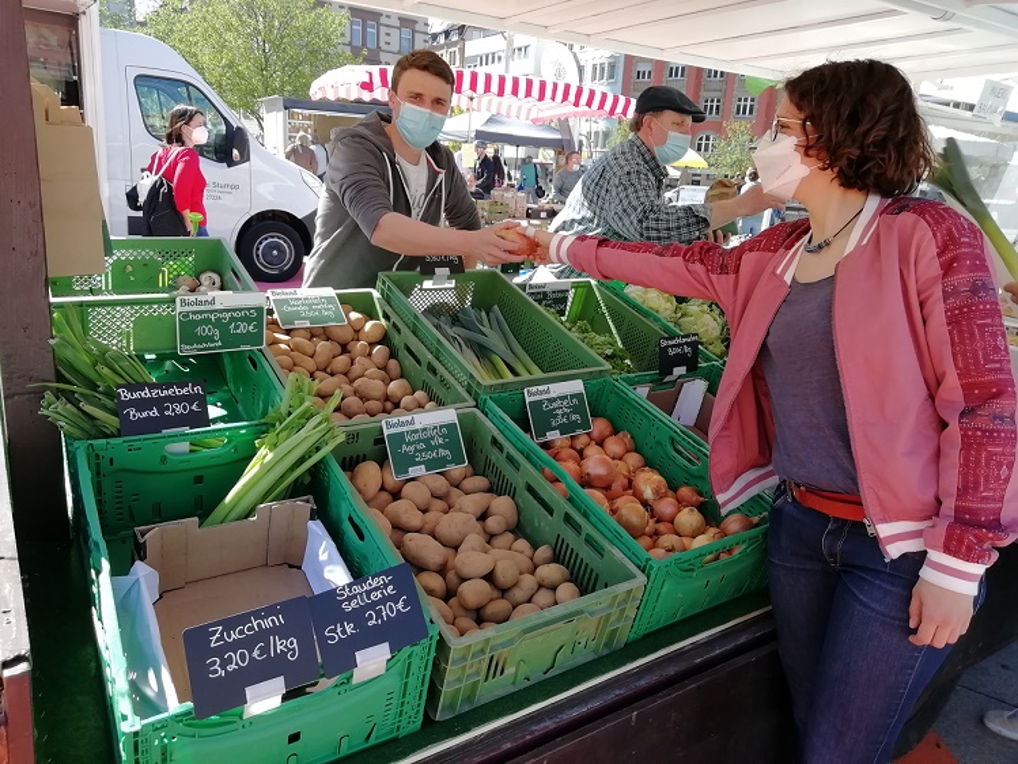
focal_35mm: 26
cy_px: 382
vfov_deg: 53.1
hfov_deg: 67.3
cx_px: 509
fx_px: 765
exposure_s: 1/268
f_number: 2.2
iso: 50
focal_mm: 3.21
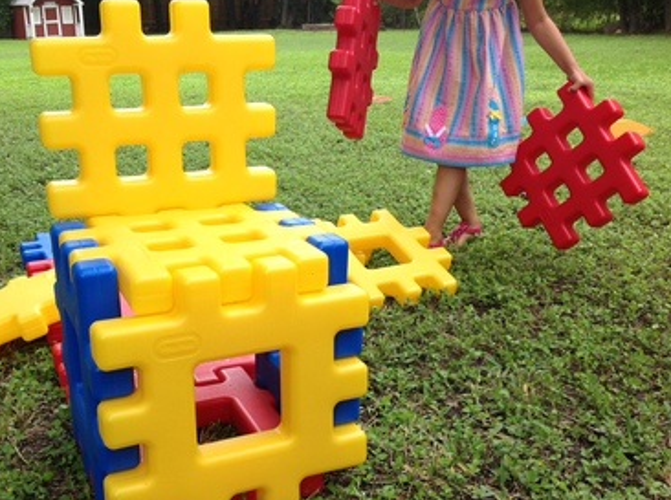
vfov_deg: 33.4
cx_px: 277
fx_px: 832
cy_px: 295
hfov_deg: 43.8
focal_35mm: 43
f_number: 2.4
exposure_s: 1/444
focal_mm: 4.28
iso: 50
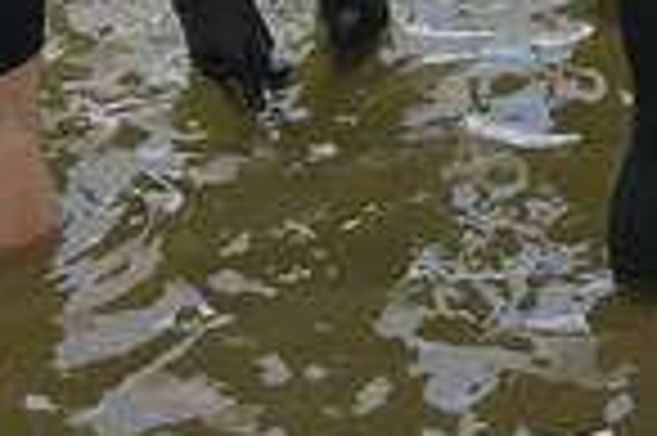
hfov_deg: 13.4
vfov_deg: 8.6
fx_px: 2716
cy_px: -497
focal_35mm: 149
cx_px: 783
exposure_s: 1/1250
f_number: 5.6
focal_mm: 34
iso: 400
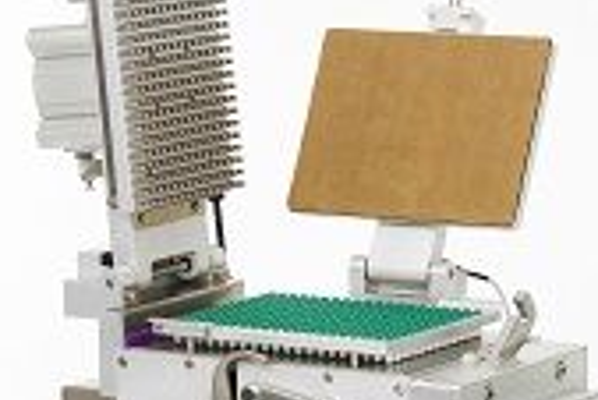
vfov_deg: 6.6
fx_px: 3441
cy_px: 391
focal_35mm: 207
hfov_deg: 9.9
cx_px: 255
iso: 100
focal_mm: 70
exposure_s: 1/13
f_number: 9
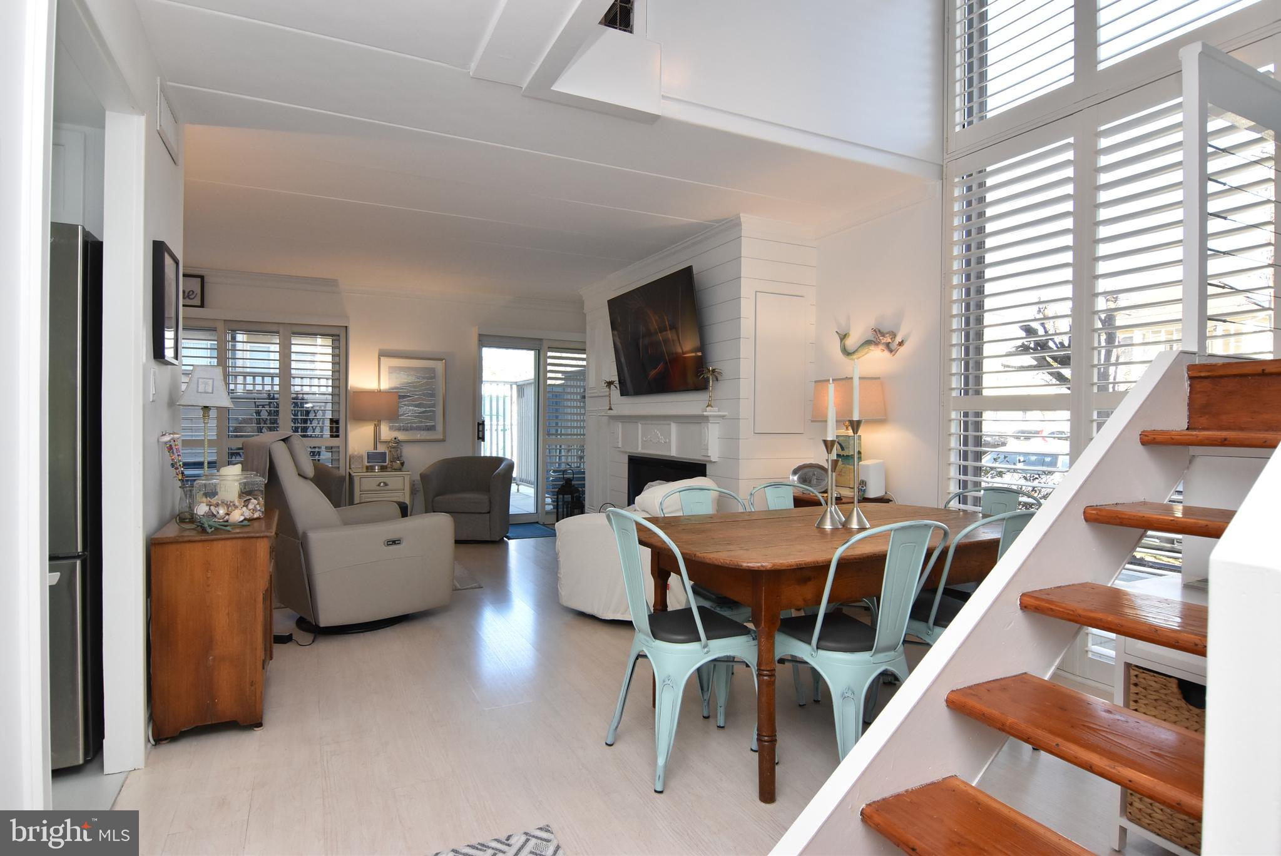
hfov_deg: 90.0
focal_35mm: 18
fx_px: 641
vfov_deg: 67.5
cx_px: 640
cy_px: 428
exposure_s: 1/80
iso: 800
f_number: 9
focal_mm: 12
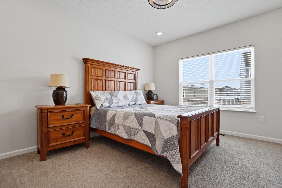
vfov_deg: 77.3
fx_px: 117
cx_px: 141
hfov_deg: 100.4
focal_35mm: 15
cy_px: 94
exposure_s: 1/1250
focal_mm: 10
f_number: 5
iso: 100
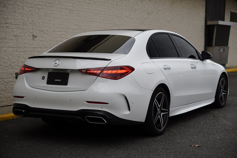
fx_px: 391
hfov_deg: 33.7
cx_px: 118
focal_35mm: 59
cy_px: 79
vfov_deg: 22.9
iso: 100
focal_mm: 39.6
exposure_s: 1/160
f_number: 4
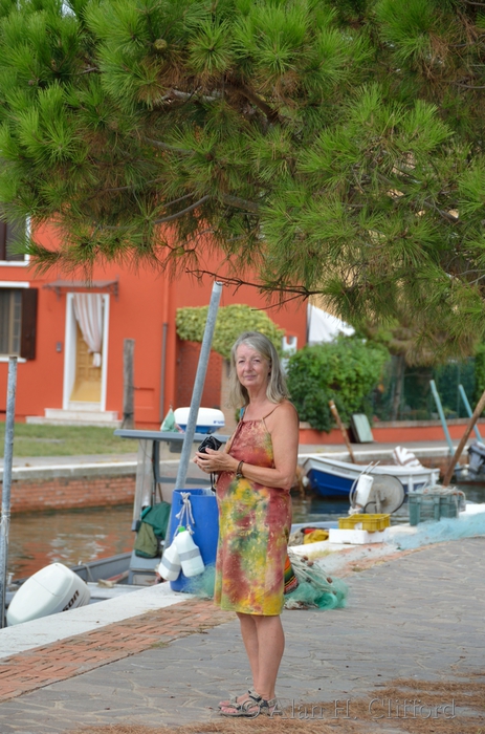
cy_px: 367
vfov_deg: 14.4
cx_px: 242
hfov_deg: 9.6
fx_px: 2895
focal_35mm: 142
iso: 125
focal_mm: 95
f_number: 5.3
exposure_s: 1/320
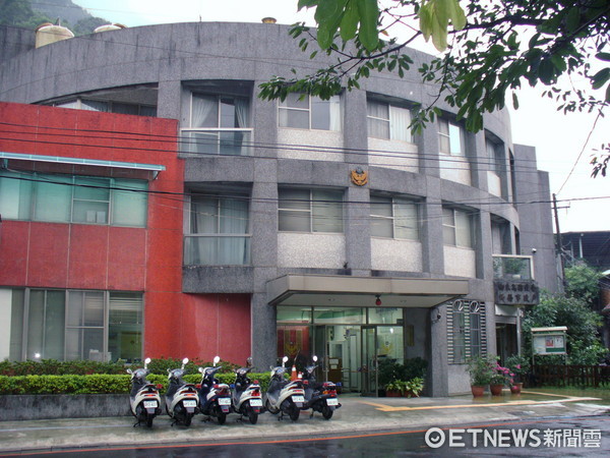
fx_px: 652
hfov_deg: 50.1
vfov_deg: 38.7
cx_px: 305
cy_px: 229
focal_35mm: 37
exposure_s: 1/30
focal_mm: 6.1
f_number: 2.8
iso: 100
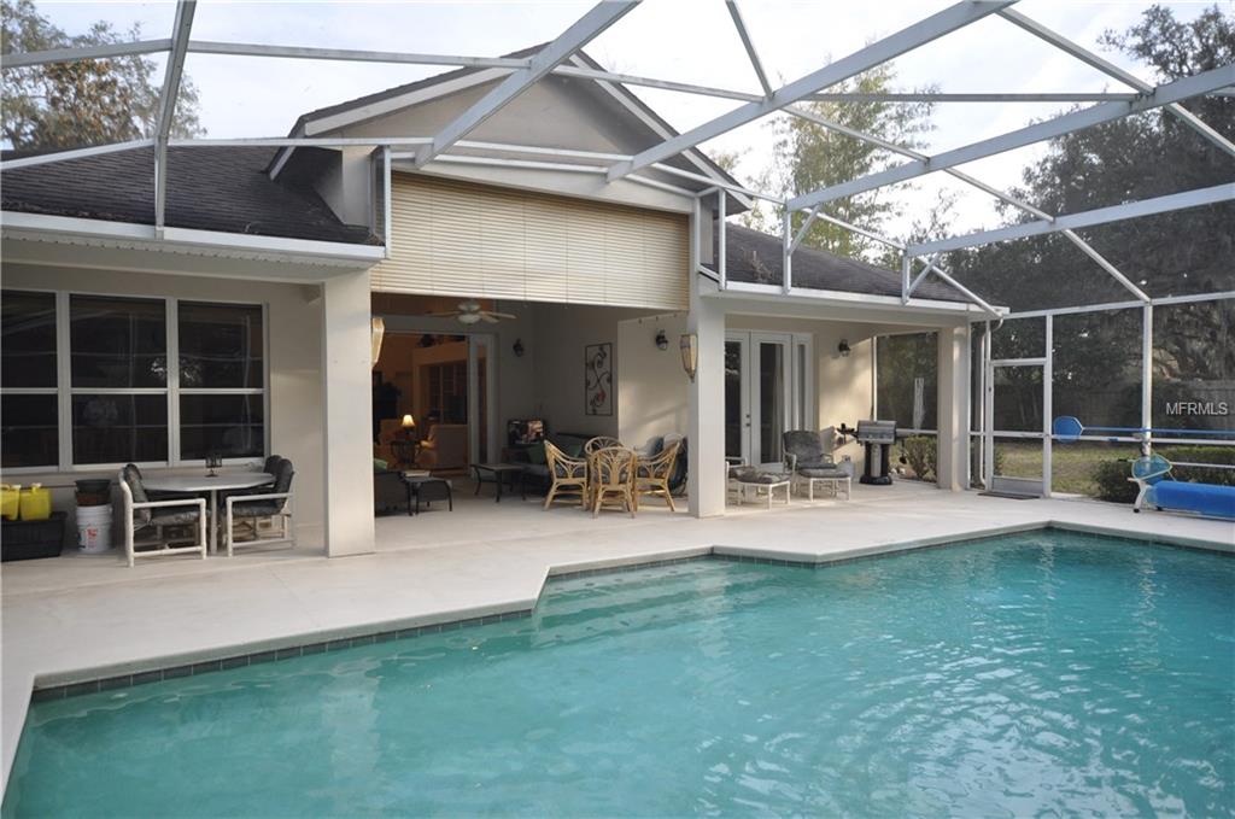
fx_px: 822
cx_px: 618
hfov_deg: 73.8
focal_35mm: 24
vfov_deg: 53.0
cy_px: 410
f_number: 7.1
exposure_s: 1/100
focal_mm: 16
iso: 500
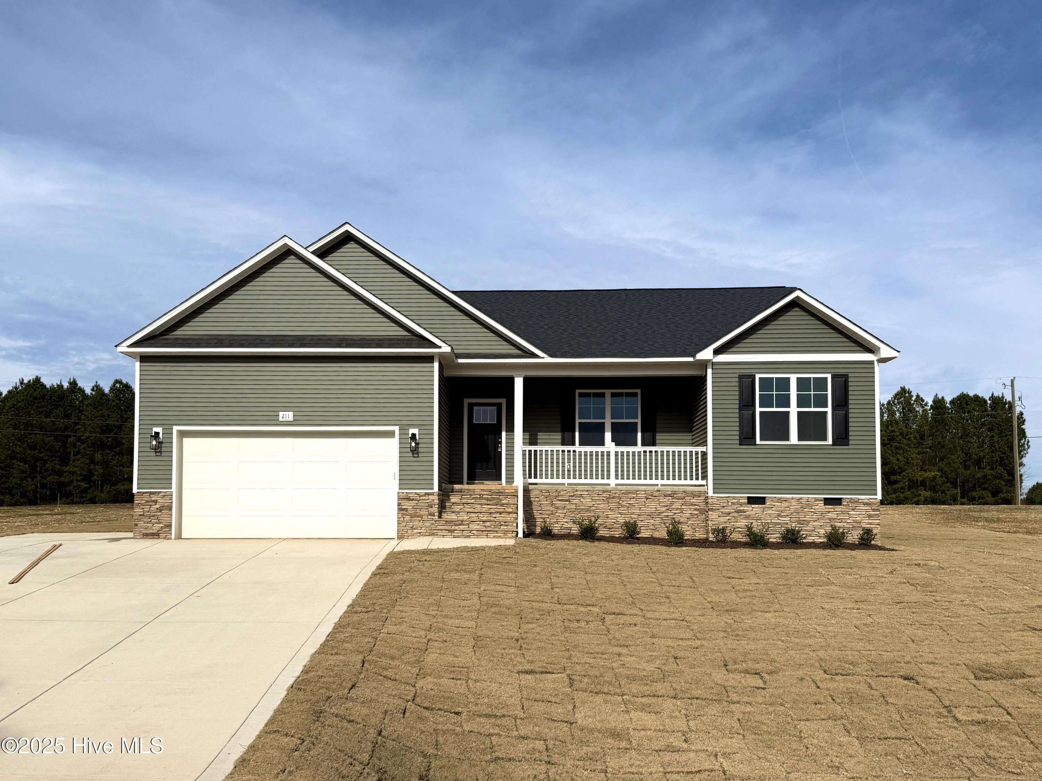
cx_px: 521
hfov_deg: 71.6
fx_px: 722
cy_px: 390
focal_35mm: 24
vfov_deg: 56.8
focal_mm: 6.76
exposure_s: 1/10309
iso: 80
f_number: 1.78
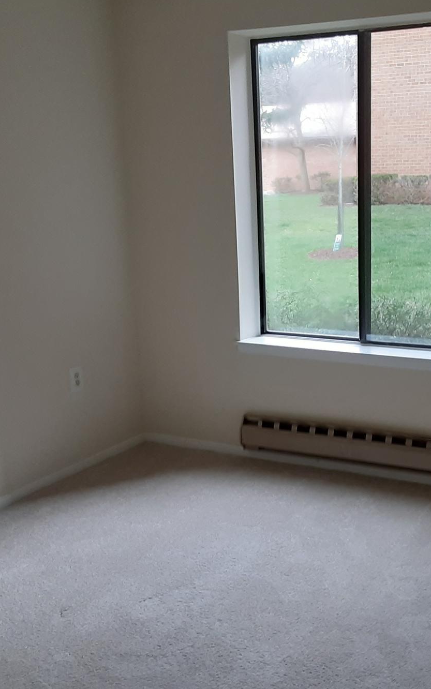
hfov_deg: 29.0
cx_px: 296
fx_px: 827
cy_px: 384
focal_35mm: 44
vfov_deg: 45.2
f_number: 1.9
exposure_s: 1/60
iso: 125
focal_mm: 2.91
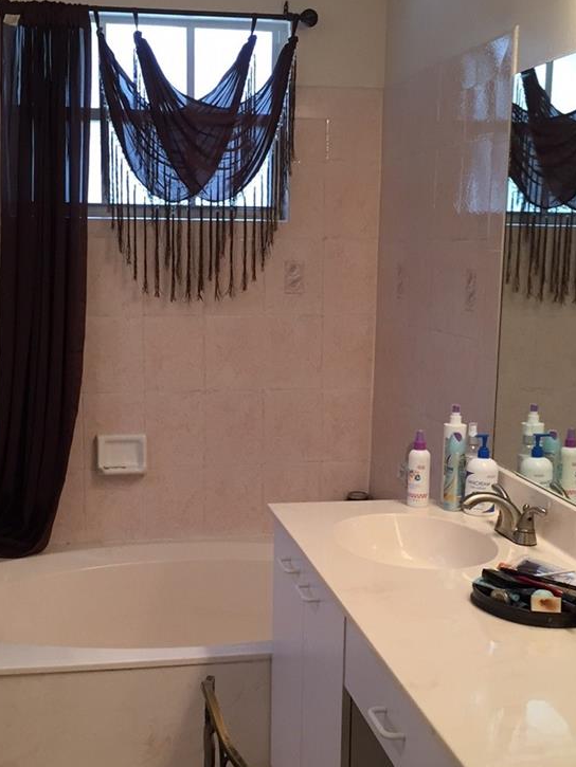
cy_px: 428
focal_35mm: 48
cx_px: 259
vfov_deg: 39.6
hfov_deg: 30.3
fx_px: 1065
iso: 40
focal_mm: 4.15
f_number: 2.2
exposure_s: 1/30
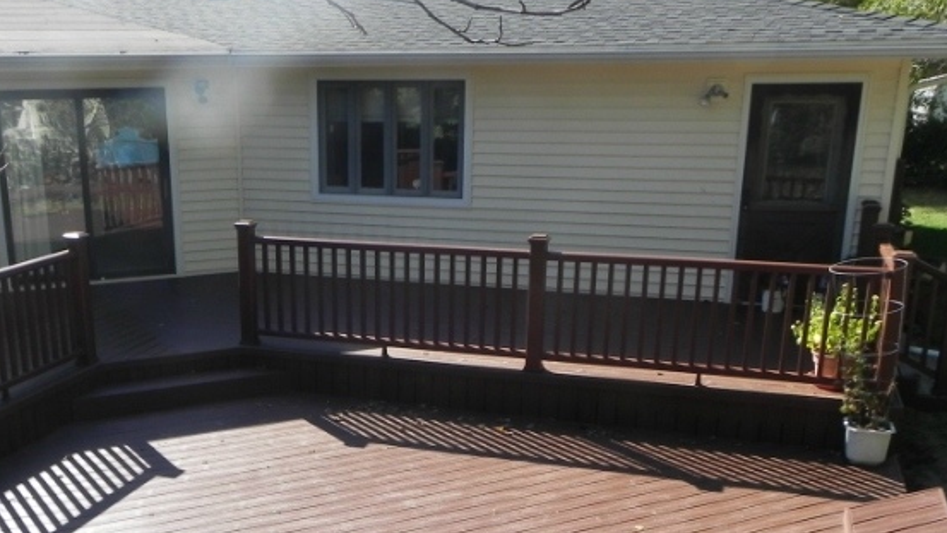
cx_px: 351
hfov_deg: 48.9
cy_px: 434
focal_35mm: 41
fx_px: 1029
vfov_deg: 28.3
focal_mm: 4.6
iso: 160
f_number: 5.6
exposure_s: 1/243
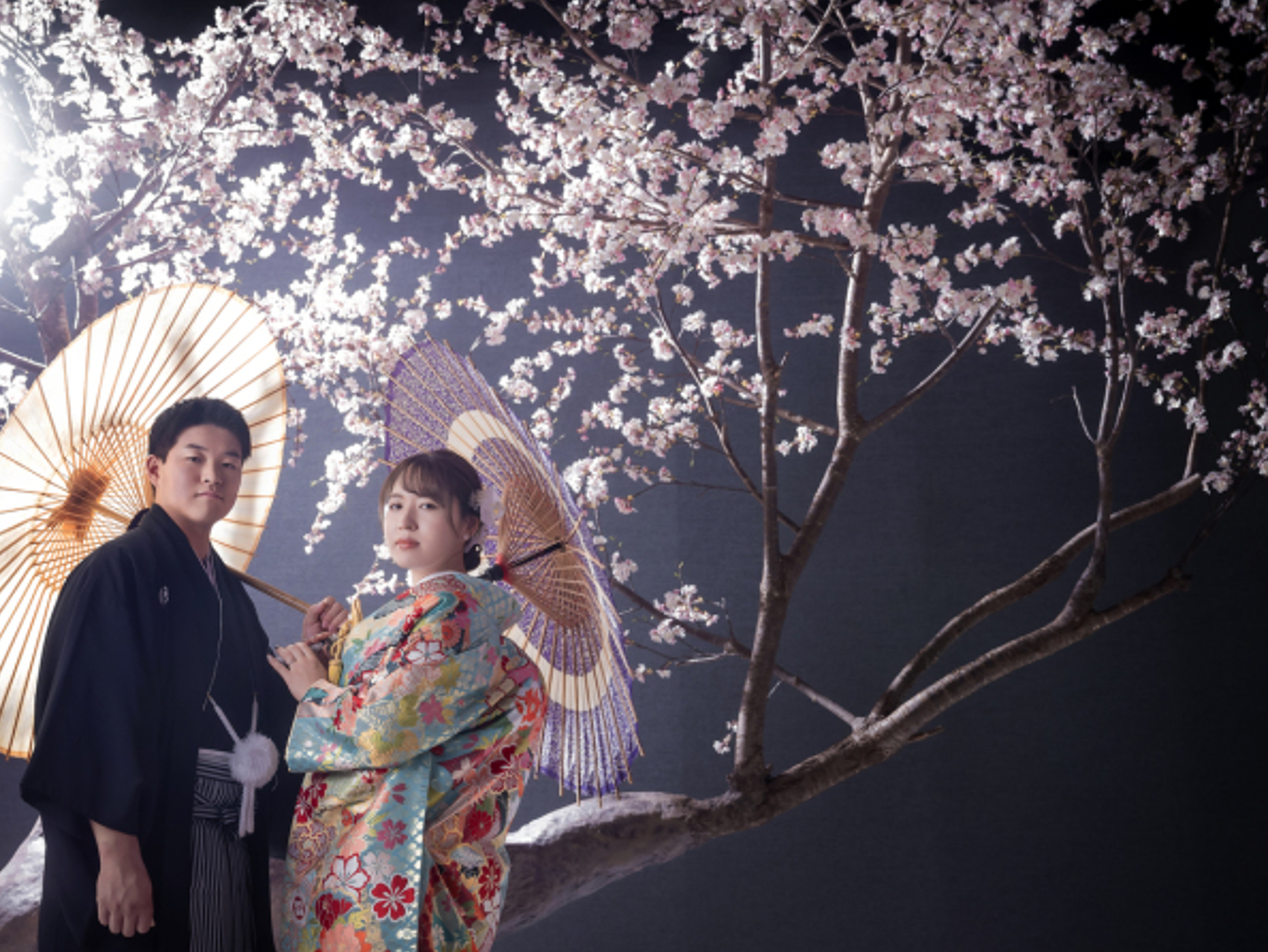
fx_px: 1612
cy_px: 441
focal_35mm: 44
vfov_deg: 32.9
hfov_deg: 42.7
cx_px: 510
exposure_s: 1/125
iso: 200
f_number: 4
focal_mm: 34
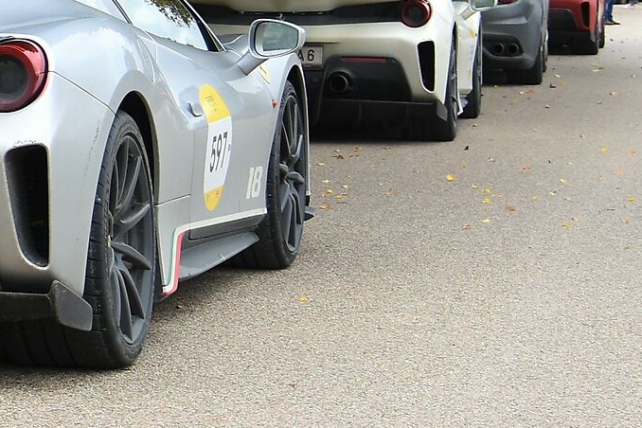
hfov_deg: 14.1
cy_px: 62
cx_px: -435
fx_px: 2368
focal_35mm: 133
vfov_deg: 10.3
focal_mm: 25
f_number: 4
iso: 125
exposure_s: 1/200
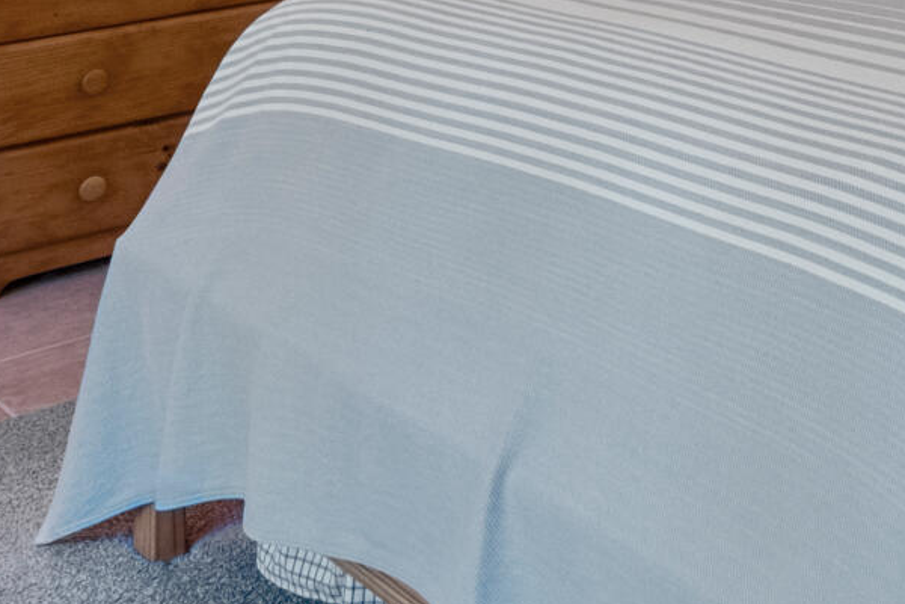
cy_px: -378
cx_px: 1121
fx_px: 1634
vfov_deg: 18.0
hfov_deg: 26.9
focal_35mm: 65
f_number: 8
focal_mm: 8.9
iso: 640
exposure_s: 1/3
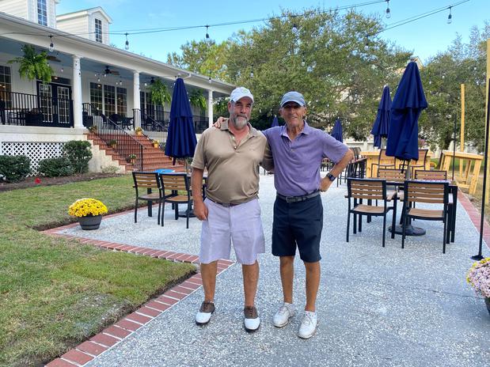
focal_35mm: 26
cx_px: 245
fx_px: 368
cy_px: 184
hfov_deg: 67.3
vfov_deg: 53.0
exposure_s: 1/237
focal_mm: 4.25
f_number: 1.8
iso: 32
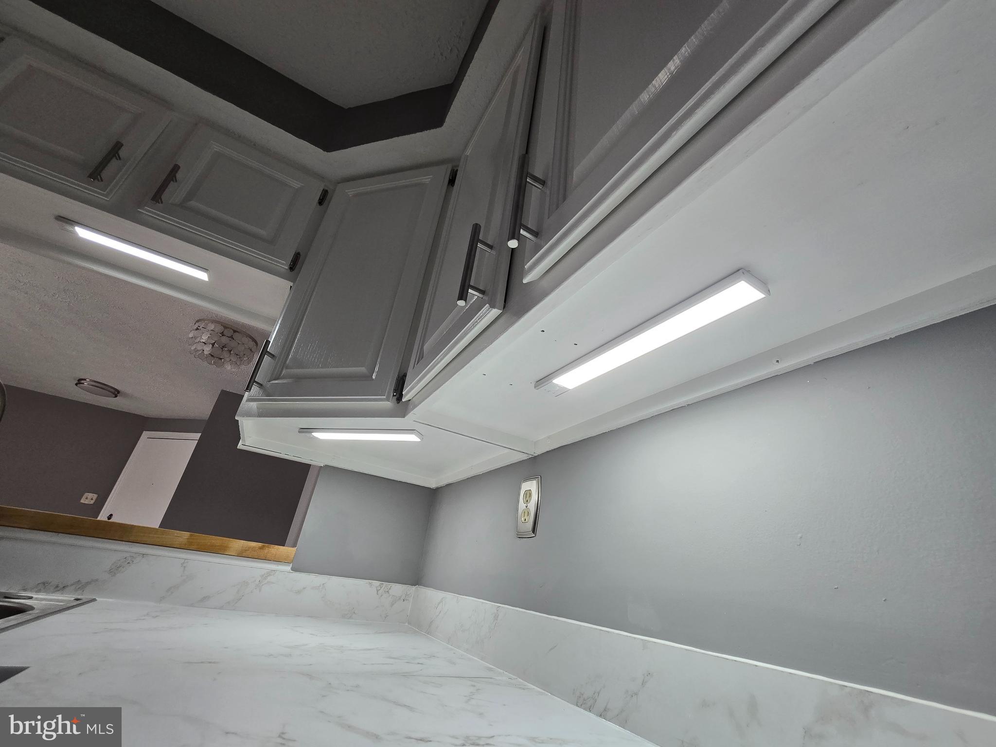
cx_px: 498
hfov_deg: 106.2
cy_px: 374
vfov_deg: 89.9
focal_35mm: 13
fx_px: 374
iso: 160
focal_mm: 2.2
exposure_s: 1/60
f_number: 2.2
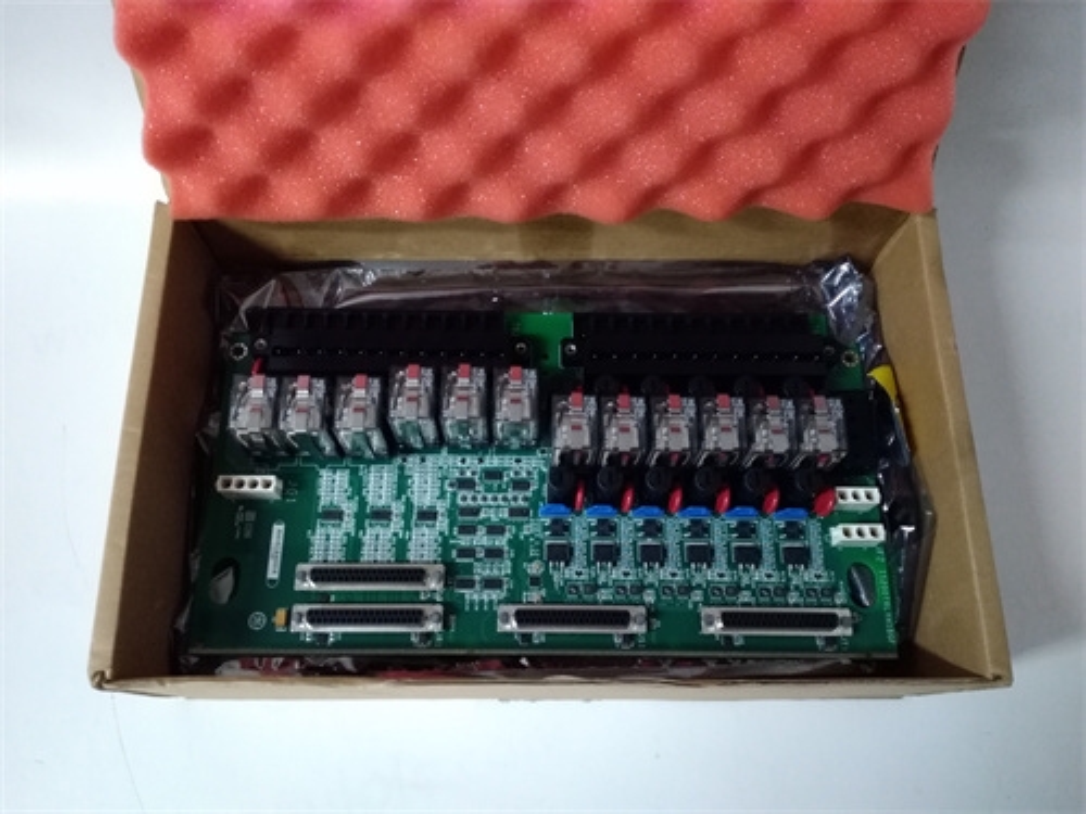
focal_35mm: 27
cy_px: 407
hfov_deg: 65.3
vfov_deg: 51.4
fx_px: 847
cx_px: 543
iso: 889
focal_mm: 3.79
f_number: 2
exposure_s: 1/33
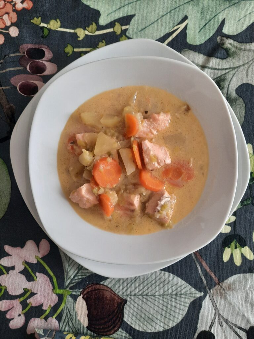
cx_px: 127
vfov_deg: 69.4
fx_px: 245
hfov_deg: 54.9
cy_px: 170
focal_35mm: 25
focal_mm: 4.6
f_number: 2
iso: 250
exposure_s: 1/33
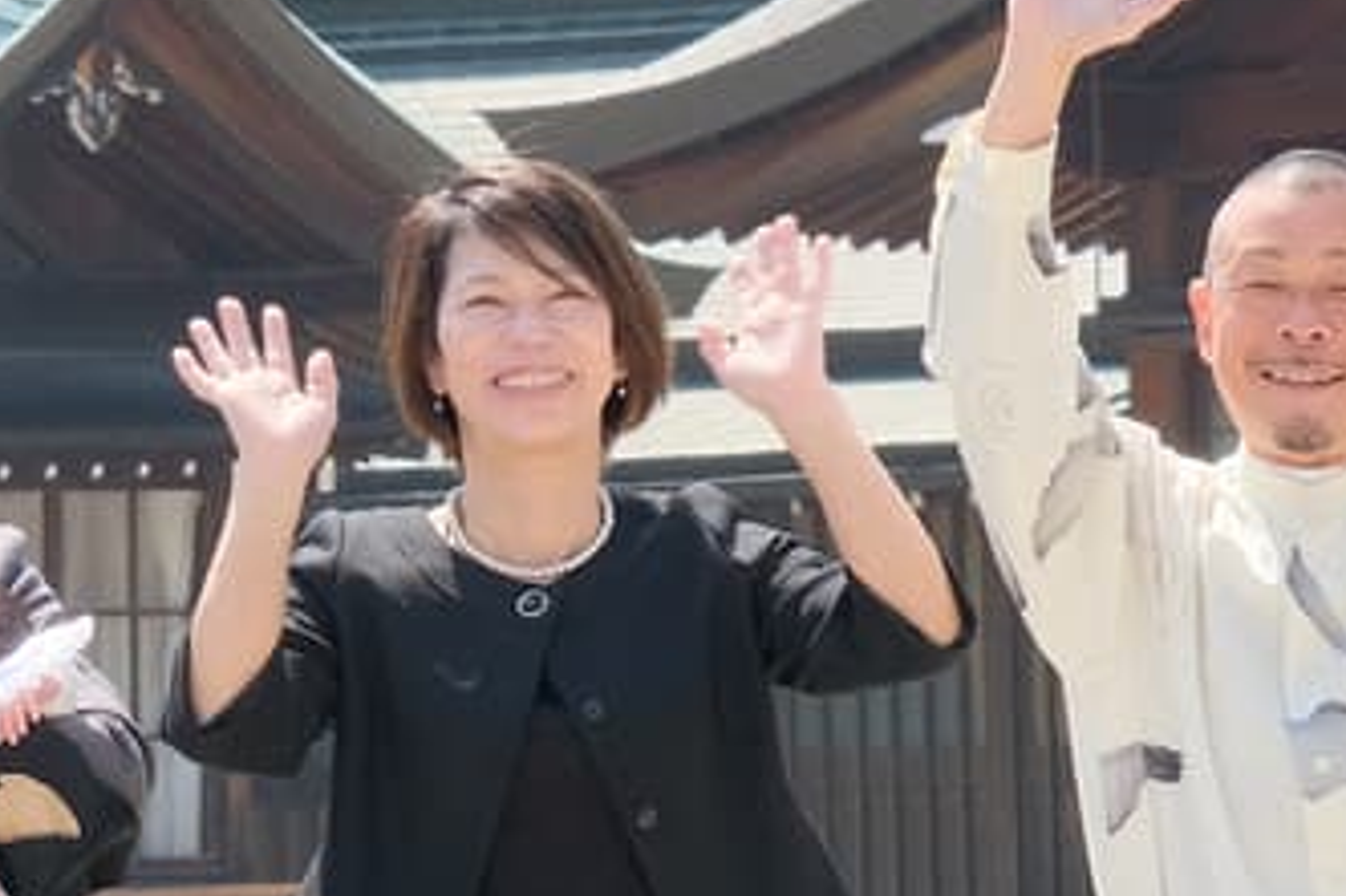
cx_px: -118
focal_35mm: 521
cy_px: 519
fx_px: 19469
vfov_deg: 2.6
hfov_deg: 4.0
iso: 800
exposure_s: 1/250
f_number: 9
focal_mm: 80
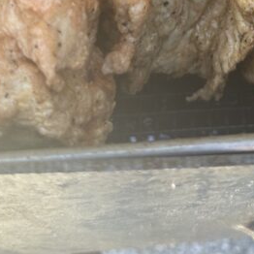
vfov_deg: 17.9
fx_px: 689
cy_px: -164
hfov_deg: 20.6
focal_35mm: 83
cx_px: 206
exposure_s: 1/141
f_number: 1.78
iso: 64
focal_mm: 6.86
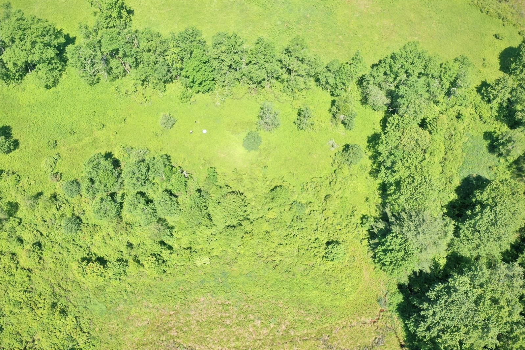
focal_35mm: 36
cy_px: 213
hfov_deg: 53.0
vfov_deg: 36.7
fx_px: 525
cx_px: 237
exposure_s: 1/240
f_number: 5
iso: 100
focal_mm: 10.26
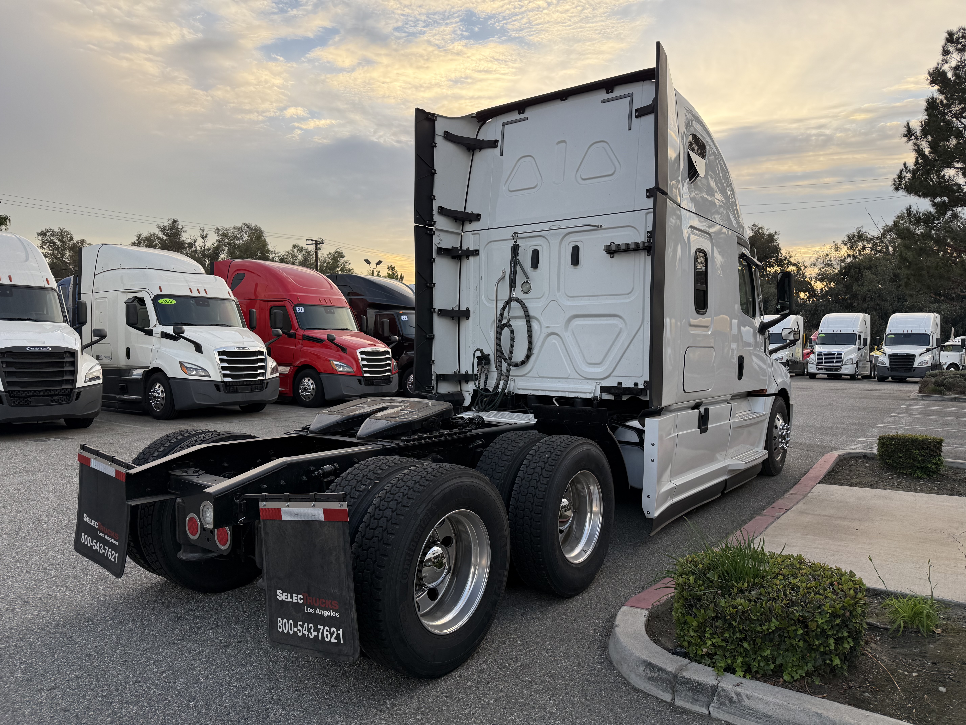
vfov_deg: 56.8
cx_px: 483
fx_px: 670
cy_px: 362
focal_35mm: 24
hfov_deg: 71.6
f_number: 1.78
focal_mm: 6.76
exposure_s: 1/735
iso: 100
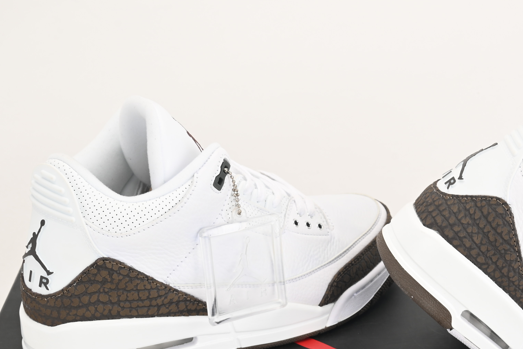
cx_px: 357
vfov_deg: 14.9
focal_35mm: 91
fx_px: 1322
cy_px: 317
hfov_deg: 22.3
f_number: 11
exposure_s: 1/200
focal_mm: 46
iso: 100
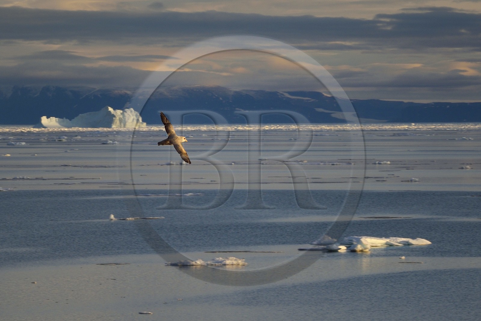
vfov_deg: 9.8
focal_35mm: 140
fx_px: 1870
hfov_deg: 14.7
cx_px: 240
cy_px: 160
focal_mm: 140
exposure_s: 1/320
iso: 400
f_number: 16
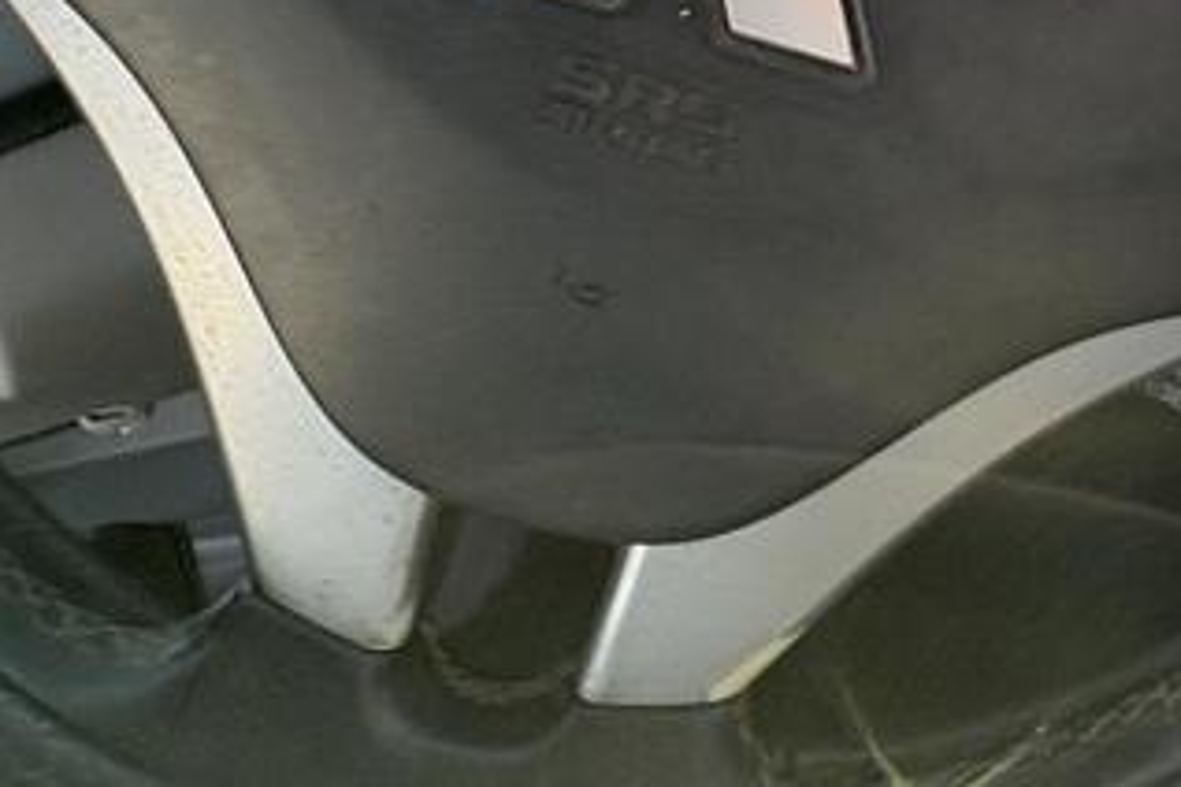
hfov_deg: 43.3
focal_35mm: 41
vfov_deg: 29.8
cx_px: 1066
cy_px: -45
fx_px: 1345
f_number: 2.2
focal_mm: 2.22
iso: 100
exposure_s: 1/140
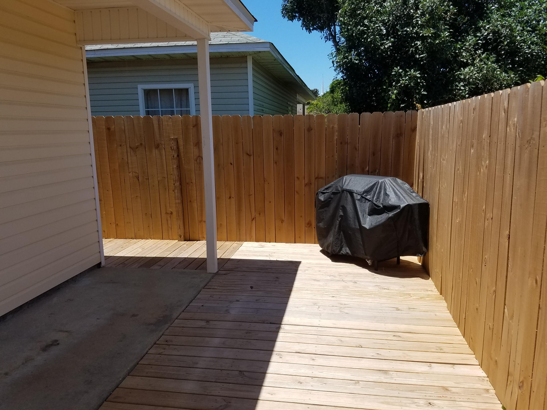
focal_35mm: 26
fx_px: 411
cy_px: 205
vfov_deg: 53.1
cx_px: 274
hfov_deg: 67.3
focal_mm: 4.2
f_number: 1.7
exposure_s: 1/2536
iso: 50
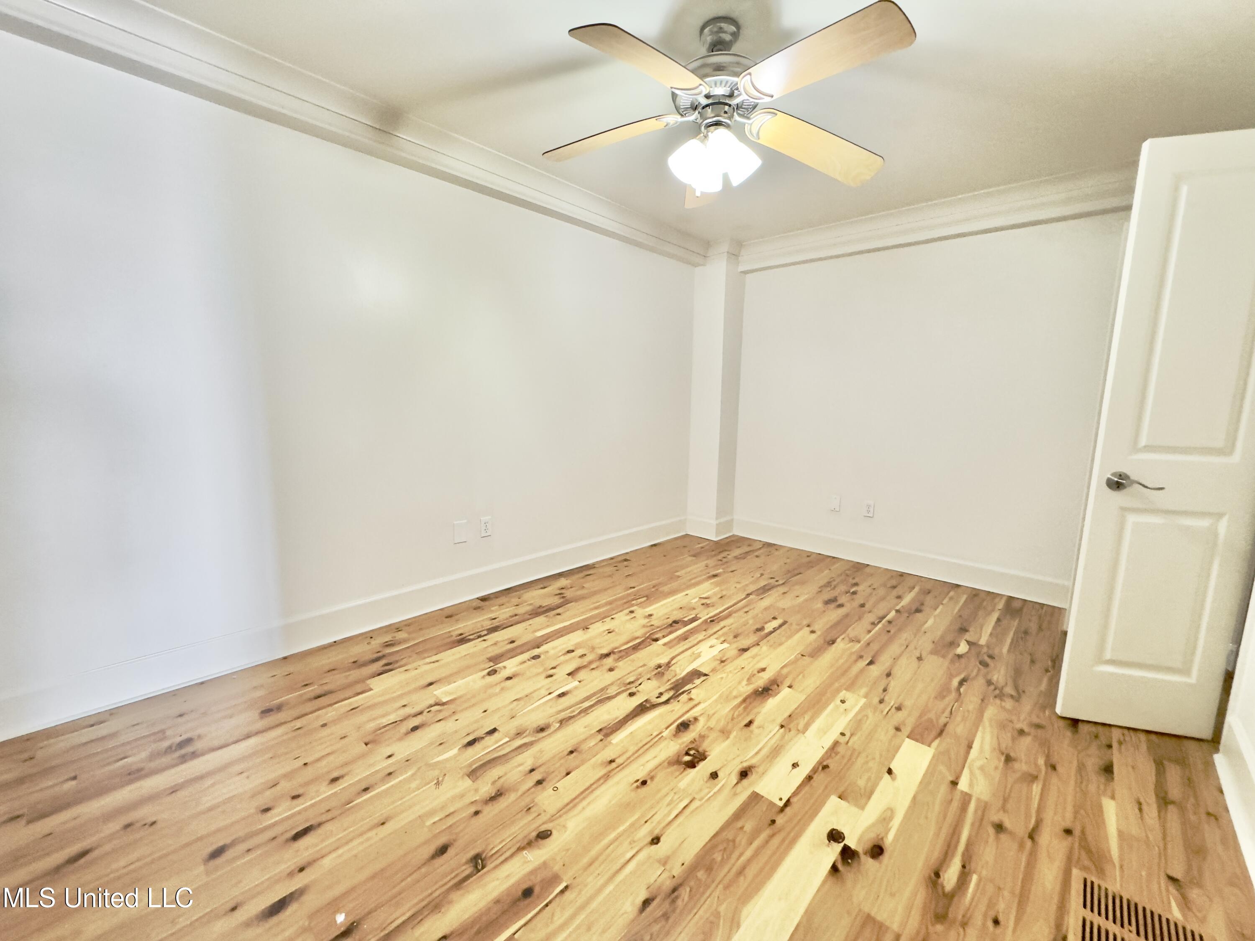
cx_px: 628
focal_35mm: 14
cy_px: 470
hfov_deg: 102.1
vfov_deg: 85.7
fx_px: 508
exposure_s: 1/60
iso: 640
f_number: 2.2
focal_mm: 2.22
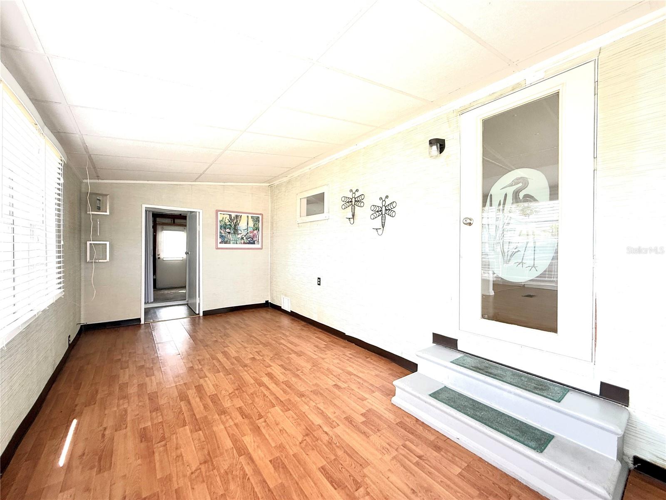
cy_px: 250
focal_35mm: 14
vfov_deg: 85.7
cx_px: 333
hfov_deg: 102.1
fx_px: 269
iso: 64
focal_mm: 2.22
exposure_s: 1/186
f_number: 2.2
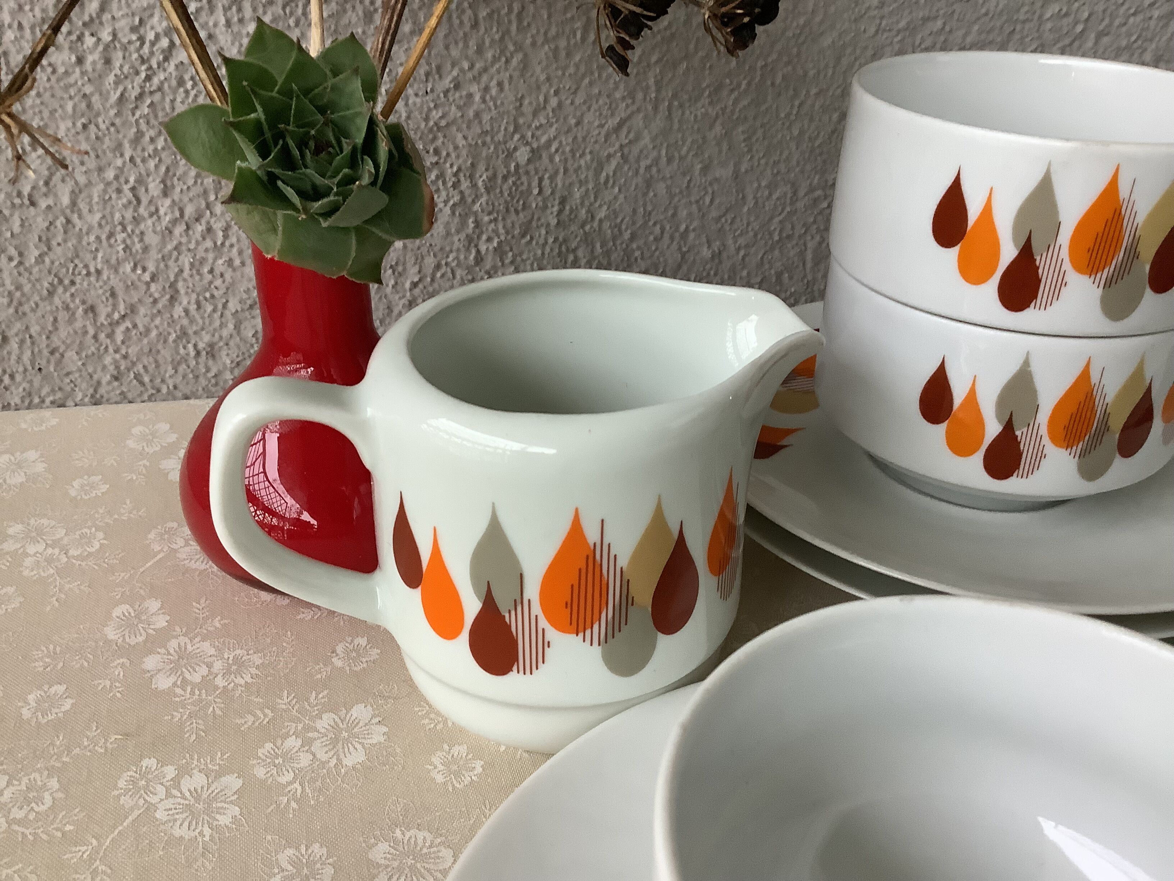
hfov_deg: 58.4
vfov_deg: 45.4
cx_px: 587
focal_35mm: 31
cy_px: 440
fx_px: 1051
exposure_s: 1/60
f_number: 2.4
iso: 200
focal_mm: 3.3
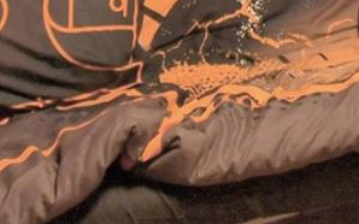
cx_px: 577
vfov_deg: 12.2
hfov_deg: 20.5
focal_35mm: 82
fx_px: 802
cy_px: -338
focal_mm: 10
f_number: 4.5
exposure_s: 1/30
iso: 400
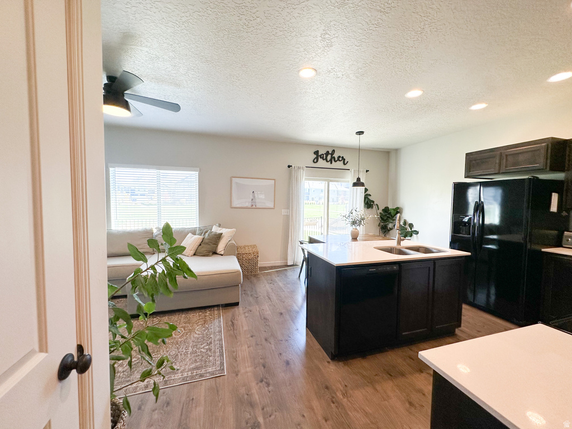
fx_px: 231
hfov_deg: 102.1
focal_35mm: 14
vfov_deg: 85.7
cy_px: 214
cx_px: 286
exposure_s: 1/120
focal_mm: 2.22
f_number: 2.2
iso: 125
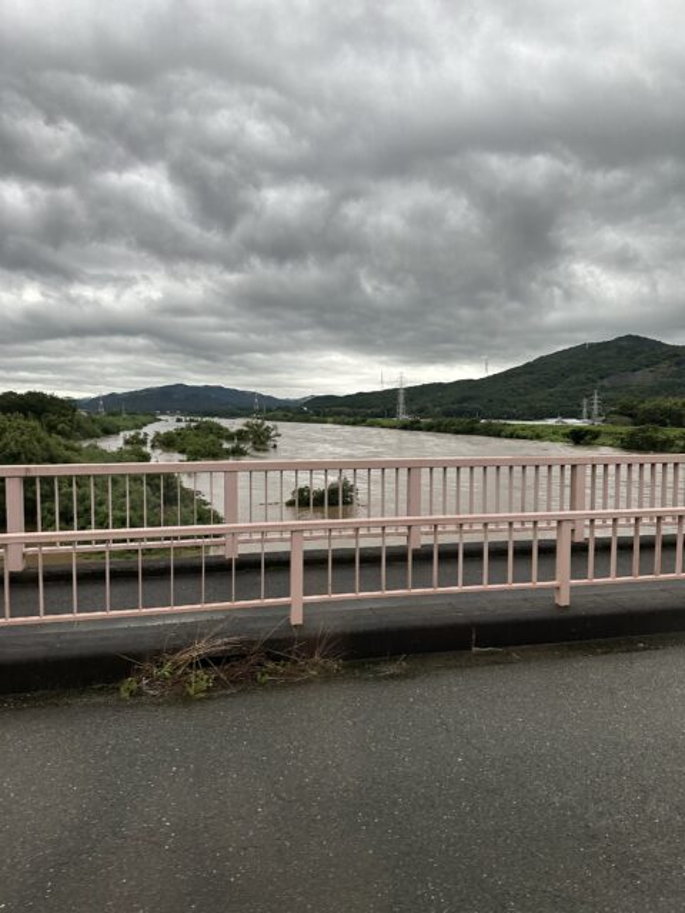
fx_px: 633
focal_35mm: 24
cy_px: 456
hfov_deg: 56.8
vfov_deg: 71.6
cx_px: 342
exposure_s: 1/112
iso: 250
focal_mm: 6.86
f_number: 1.78
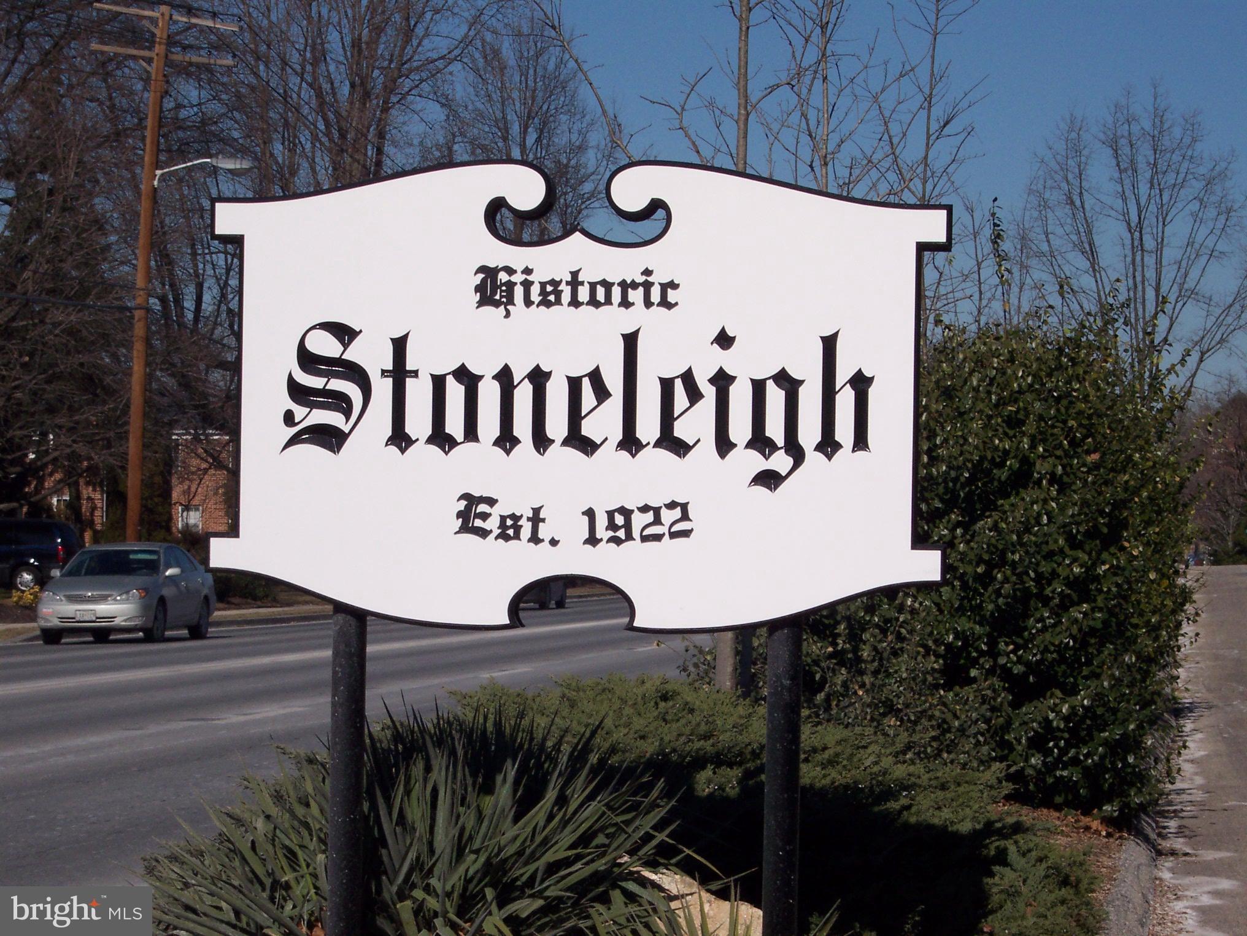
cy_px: 468
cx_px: 624
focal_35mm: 114
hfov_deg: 17.3
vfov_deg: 13.0
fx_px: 4107
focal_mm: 24
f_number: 8
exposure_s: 1/700
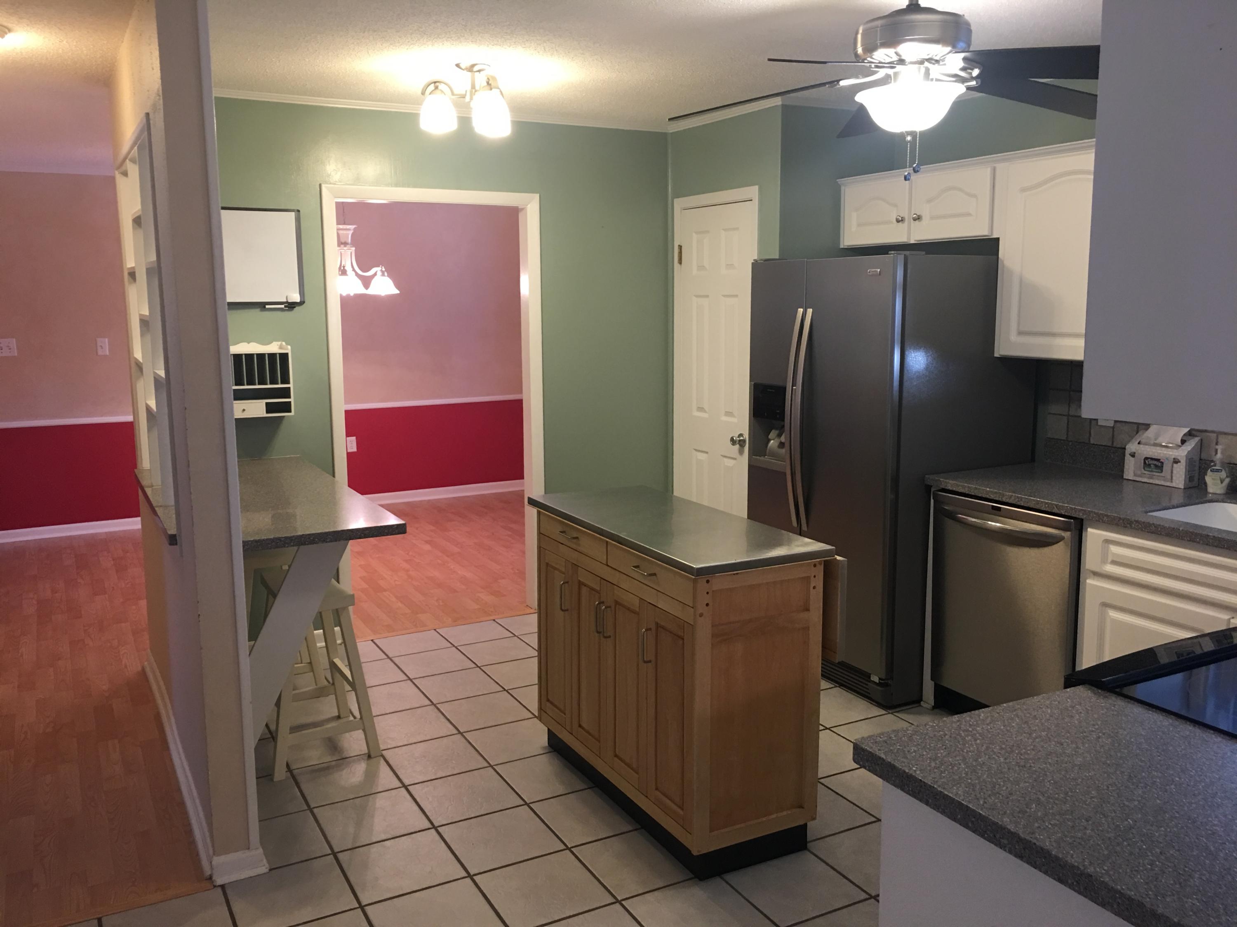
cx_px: 618
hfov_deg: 61.7
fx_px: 1036
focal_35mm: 29
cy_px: 464
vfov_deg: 48.2
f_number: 2.2
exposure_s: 1/15
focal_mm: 4.15
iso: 50
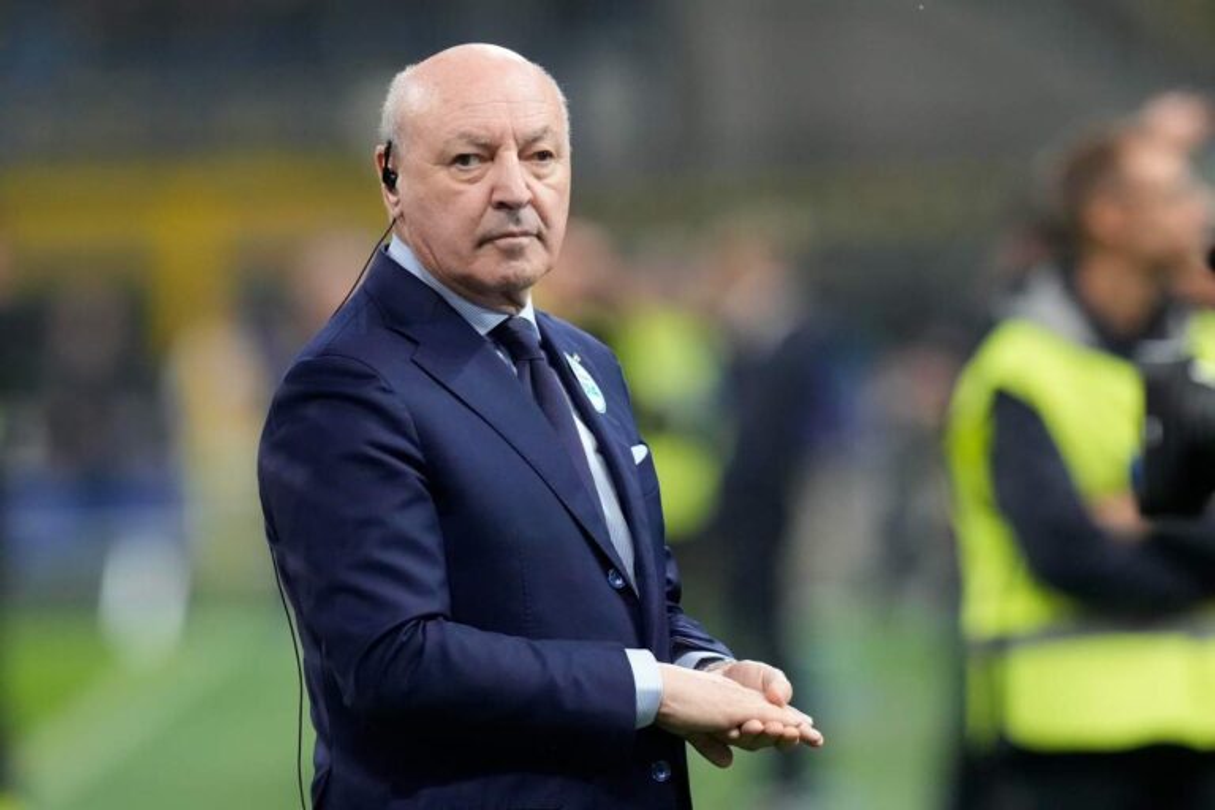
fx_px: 20248
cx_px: 608
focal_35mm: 600
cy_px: 405
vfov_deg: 2.3
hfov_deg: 3.4
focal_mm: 400
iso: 4000
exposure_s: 1/1600
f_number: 3.5
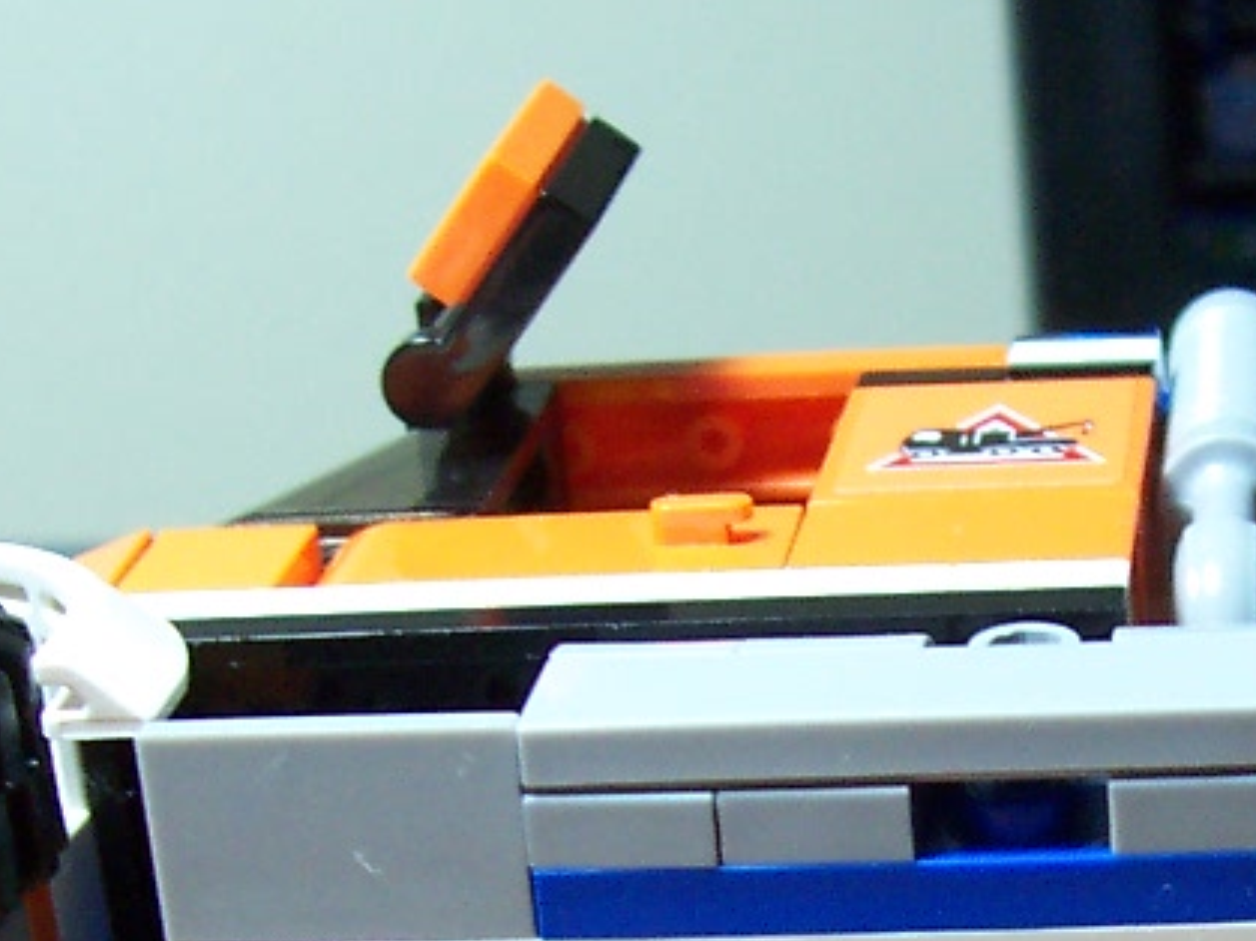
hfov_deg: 18.3
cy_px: 1202
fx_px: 3845
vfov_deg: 13.5
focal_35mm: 106
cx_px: 1133
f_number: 2.8
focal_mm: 5.6
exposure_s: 1/30
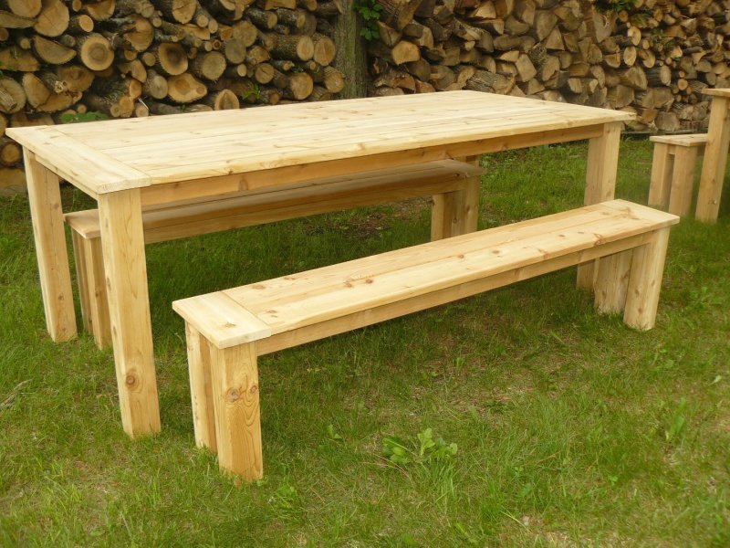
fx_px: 759
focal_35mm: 36
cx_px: 365
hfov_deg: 51.4
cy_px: 274
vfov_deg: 39.7
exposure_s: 1/100
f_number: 3.2
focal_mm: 6
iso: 100
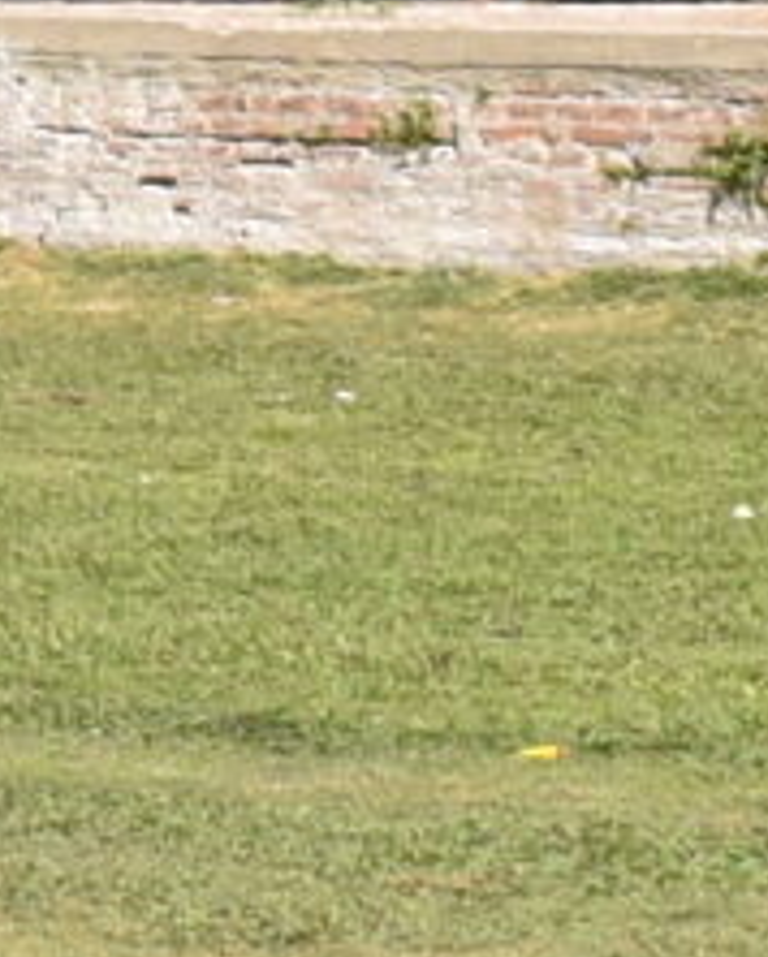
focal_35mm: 503
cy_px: -1492
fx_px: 14284
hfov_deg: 3.0
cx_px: -2584
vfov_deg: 3.8
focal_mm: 31
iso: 200
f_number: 10
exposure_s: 1/400
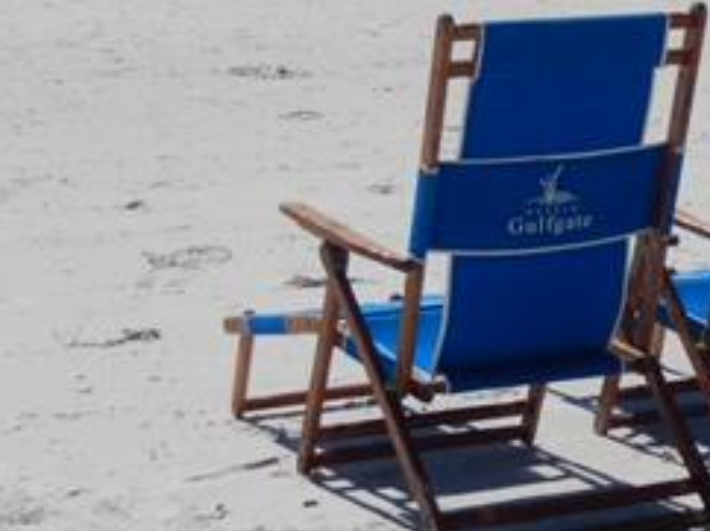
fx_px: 2766
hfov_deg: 14.4
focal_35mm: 135
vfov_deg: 10.9
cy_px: 132
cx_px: 725
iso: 125
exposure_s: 1/640
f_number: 9
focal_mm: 9.2
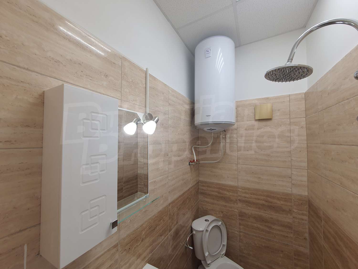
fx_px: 134
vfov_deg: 89.9
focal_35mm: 13
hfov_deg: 106.2
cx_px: 179
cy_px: 134
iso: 64
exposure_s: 1/100
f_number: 2.2
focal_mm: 1.8
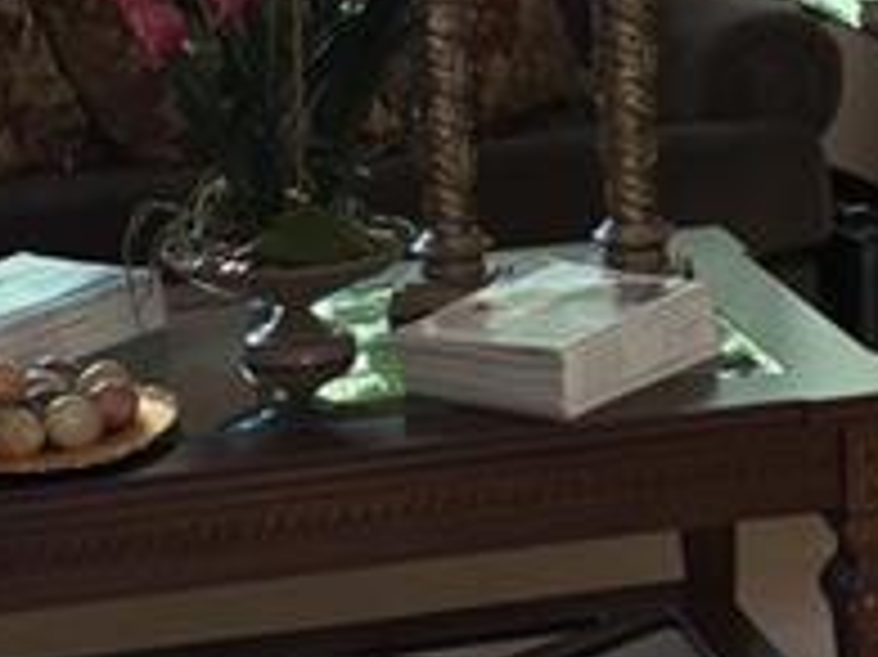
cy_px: -18
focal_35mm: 119
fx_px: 3016
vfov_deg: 12.3
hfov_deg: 16.6
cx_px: 405
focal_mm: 4.15
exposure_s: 1/30
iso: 40
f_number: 2.2
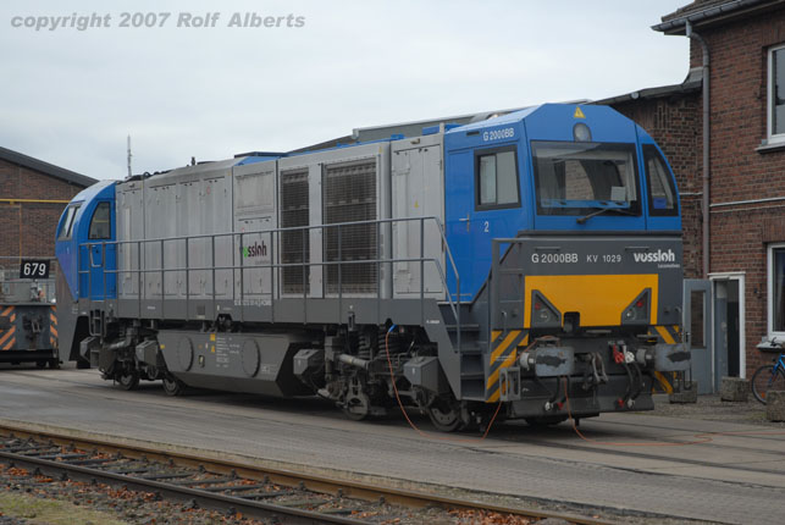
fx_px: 1702
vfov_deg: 17.5
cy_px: 262
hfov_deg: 26.0
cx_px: 392
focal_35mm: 78
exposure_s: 1/80
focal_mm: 52
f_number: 5.6
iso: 200
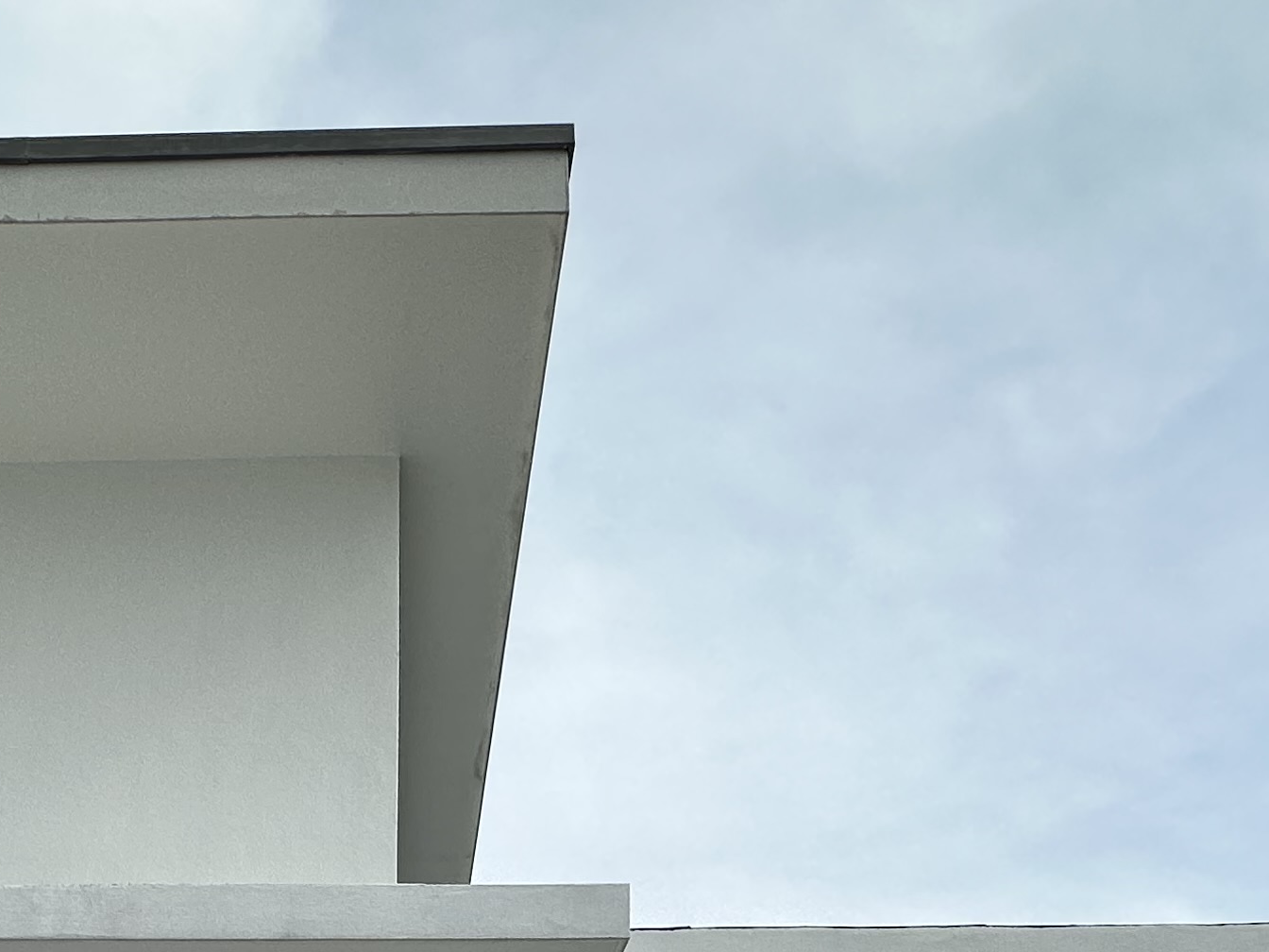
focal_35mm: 42
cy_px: 1368
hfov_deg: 43.2
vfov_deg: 26.5
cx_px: 303
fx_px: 1540
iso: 40
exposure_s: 1/1401
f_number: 2.2
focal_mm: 2.22
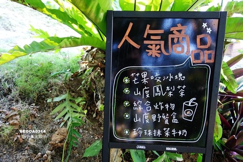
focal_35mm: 24
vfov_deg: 53.1
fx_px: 162
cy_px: 81
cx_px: 122
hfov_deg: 73.8
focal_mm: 8.8
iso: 250
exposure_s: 1/30
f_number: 1.8
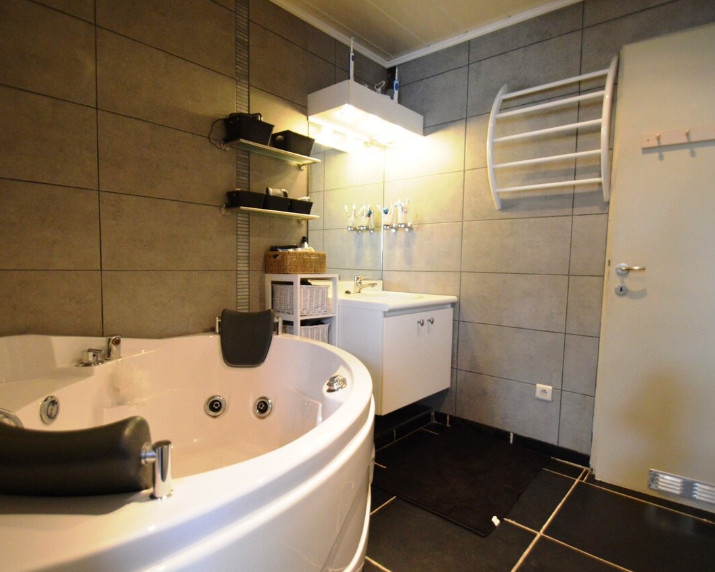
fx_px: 381
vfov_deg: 73.8
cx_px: 369
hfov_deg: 86.3
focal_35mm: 18
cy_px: 296
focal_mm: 10
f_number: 3.5
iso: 2000
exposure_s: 1/60
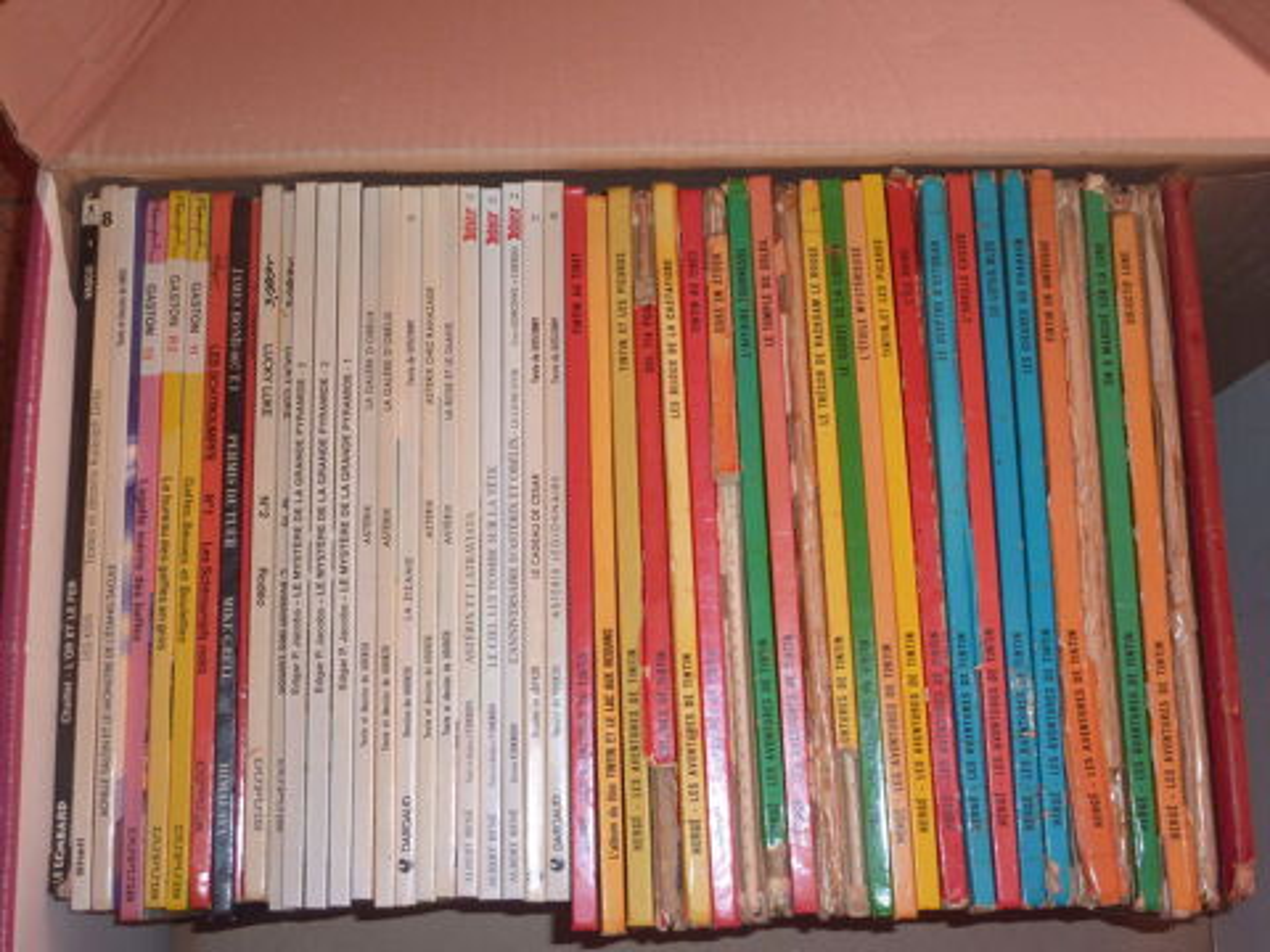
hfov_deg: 39.7
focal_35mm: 48
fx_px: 1761
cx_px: 635
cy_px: 476
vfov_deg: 30.3
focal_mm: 7.9
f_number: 3.8
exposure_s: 1/30
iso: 100
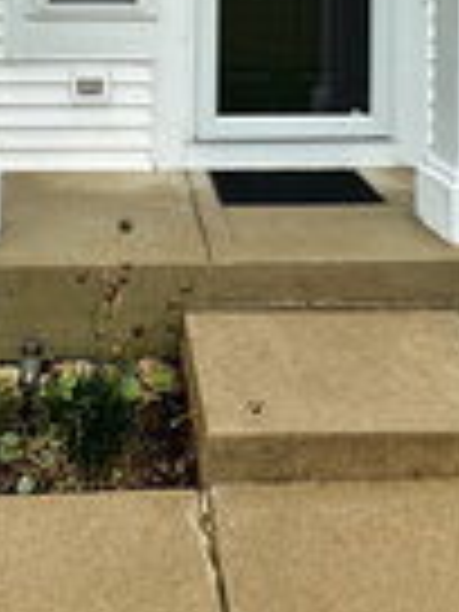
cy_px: -72
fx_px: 778
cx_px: 151
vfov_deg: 36.0
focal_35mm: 44
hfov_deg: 32.6
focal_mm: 2.22
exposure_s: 1/861
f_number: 2.2
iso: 40
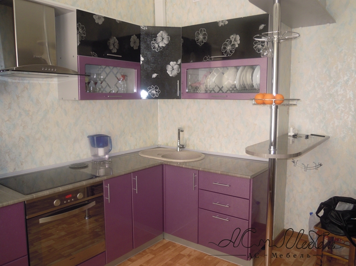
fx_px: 288
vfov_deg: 49.7
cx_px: 178
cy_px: 133
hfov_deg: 63.5
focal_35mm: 28
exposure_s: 1/40
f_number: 2.7
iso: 140
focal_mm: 5
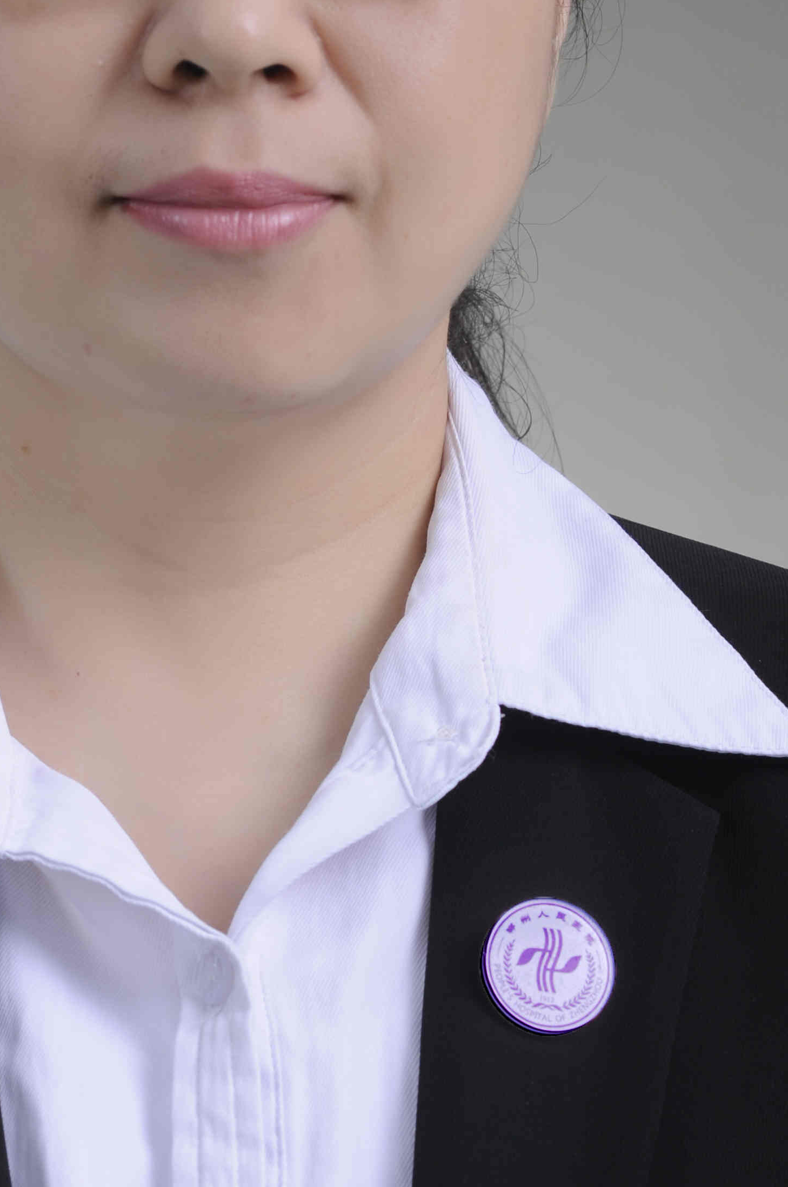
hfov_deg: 5.5
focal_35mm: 249
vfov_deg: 8.3
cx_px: 235
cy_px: 292
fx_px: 8197
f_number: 5.6
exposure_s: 1/125
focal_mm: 85
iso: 160
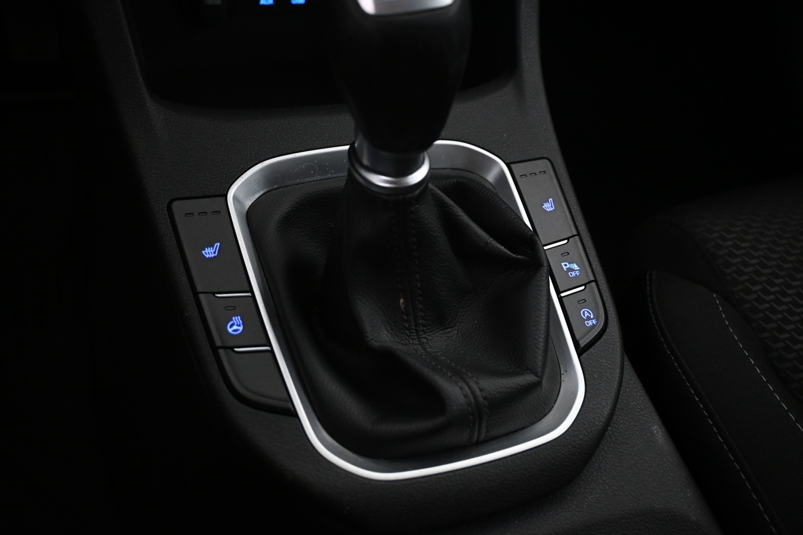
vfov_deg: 40.8
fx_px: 719
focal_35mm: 32
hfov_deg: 58.3
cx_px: 402
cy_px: 268
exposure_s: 1/30
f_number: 4
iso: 2500
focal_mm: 21.5
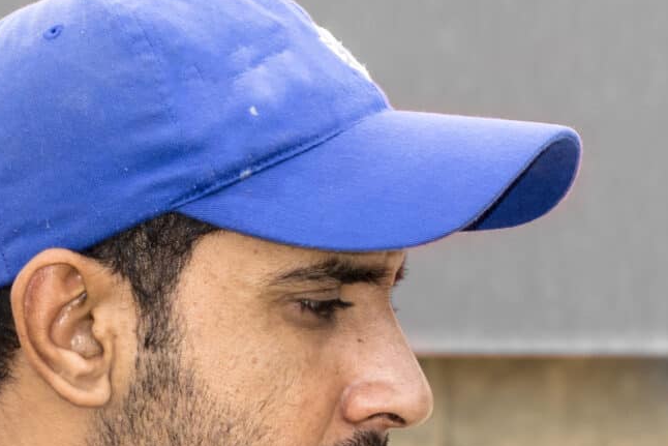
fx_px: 5512
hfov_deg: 6.9
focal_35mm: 297
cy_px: 573
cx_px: 831
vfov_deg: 4.6
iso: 100
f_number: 5.6
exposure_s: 1/200
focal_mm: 50
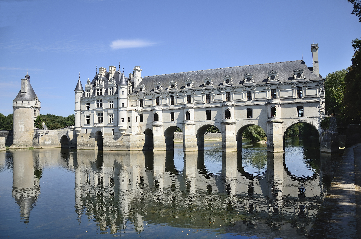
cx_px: 180
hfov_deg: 67.5
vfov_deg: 47.7
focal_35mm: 27
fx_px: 270
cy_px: 120
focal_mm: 18
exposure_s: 1/640
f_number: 3.5
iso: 100
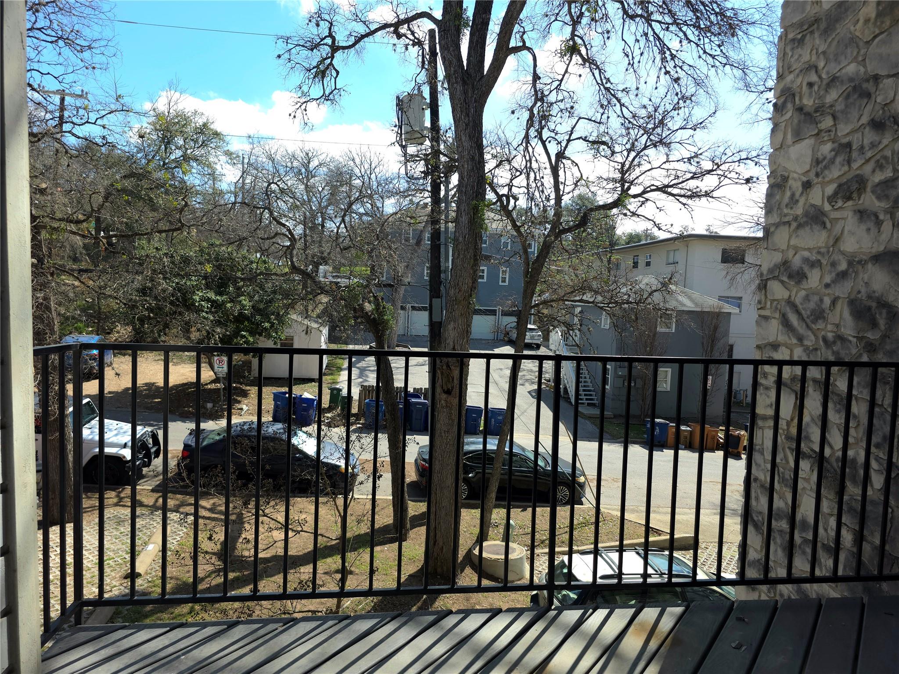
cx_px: 450
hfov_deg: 73.9
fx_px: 597
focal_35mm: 23
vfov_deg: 58.9
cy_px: 337
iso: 12
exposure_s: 1/417
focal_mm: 6.3
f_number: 1.7
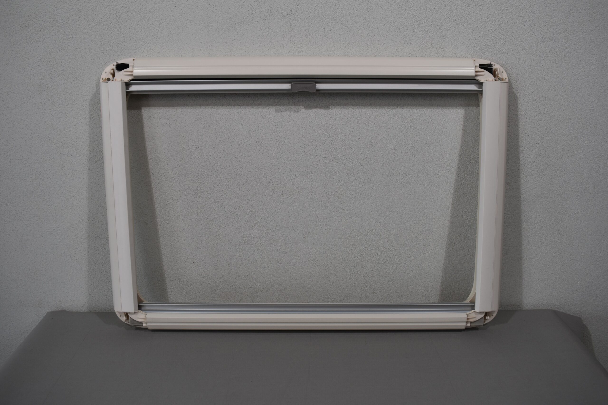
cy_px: 202
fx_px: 532
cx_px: 304
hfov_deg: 59.5
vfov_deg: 41.7
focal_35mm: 32
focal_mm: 21
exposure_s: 1/125
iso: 200
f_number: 5.6
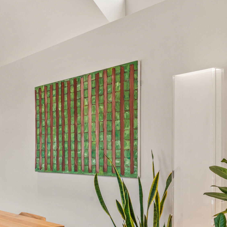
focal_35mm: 50
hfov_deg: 28.7
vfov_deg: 33.7
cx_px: -57
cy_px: 155
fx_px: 371
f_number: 10
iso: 400
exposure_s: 1/4
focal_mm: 22
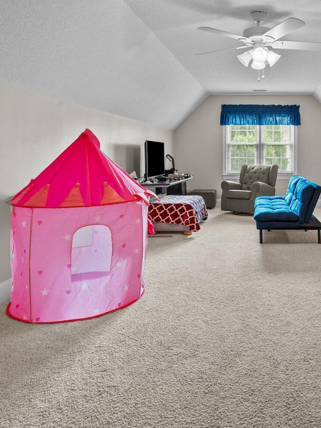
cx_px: 255
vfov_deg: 62.4
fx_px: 346
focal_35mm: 28
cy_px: 157
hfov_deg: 47.2
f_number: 8
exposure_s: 1.3
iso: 250
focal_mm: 14
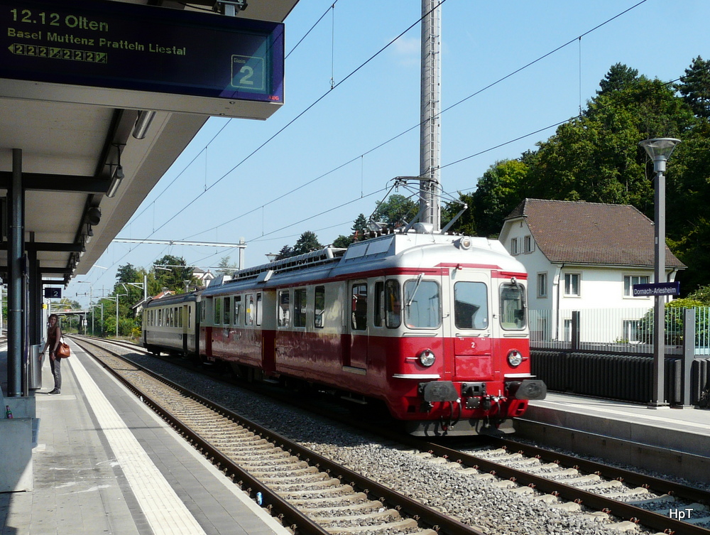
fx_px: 575
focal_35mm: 28
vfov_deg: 49.9
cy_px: 268
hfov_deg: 63.4
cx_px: 355
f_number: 5.6
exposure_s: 1/320
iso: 100
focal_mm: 4.6
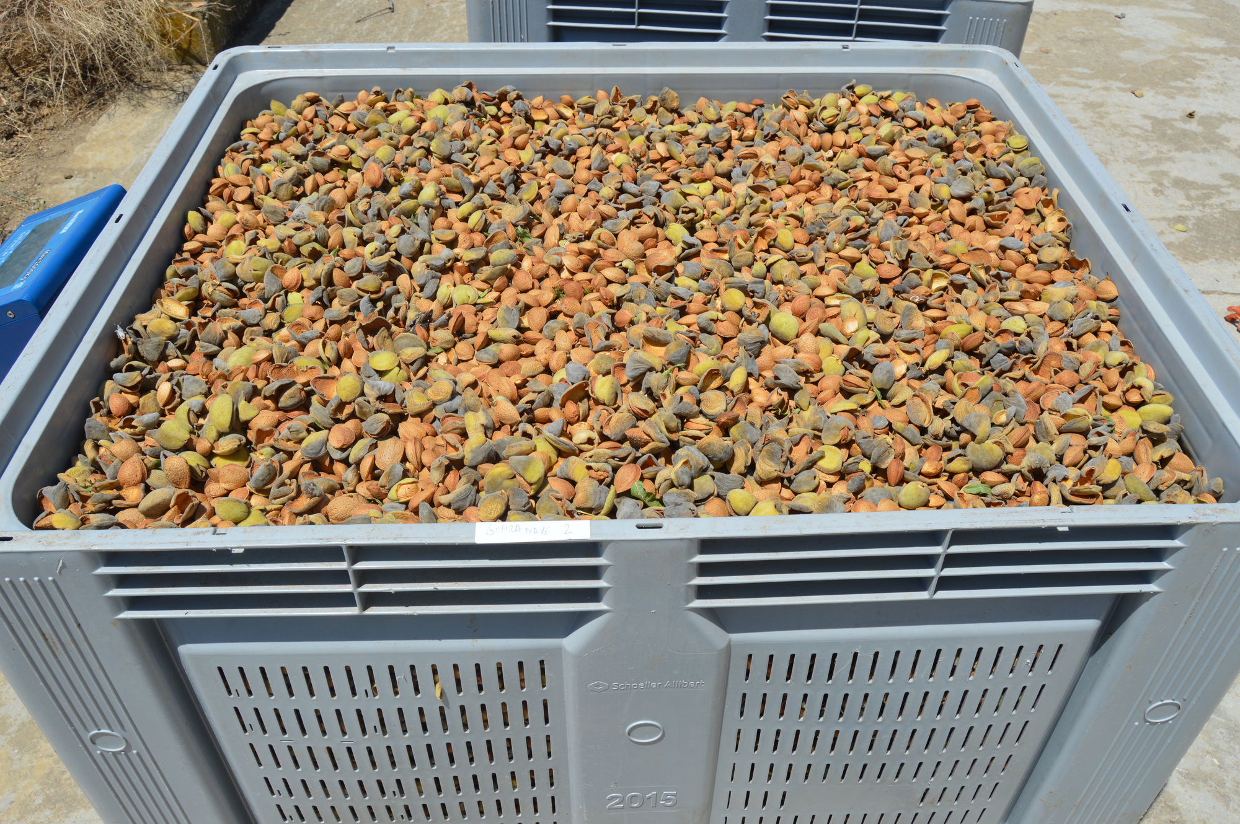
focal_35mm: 28
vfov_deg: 45.6
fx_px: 981
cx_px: 620
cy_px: 412
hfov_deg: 64.6
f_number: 9
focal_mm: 19
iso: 100
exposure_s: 1/320
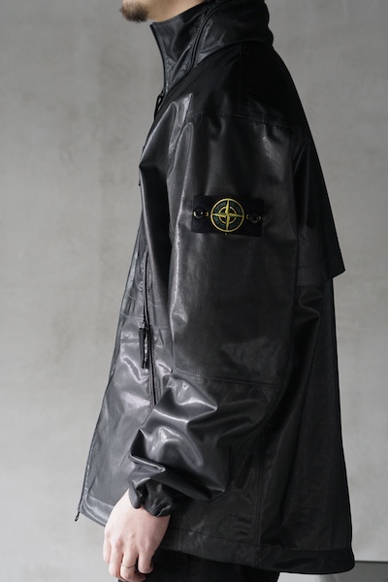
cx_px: 194
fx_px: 1067
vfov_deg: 30.5
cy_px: 291
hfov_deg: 20.6
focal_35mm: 66
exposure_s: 1/160
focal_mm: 66
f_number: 4
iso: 1600
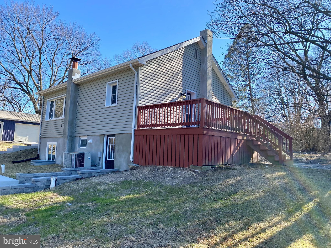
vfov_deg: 53.1
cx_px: 166
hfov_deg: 67.3
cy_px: 124
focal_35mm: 26
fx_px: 249
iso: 32
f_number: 1.8
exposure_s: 1/934
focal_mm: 4.25
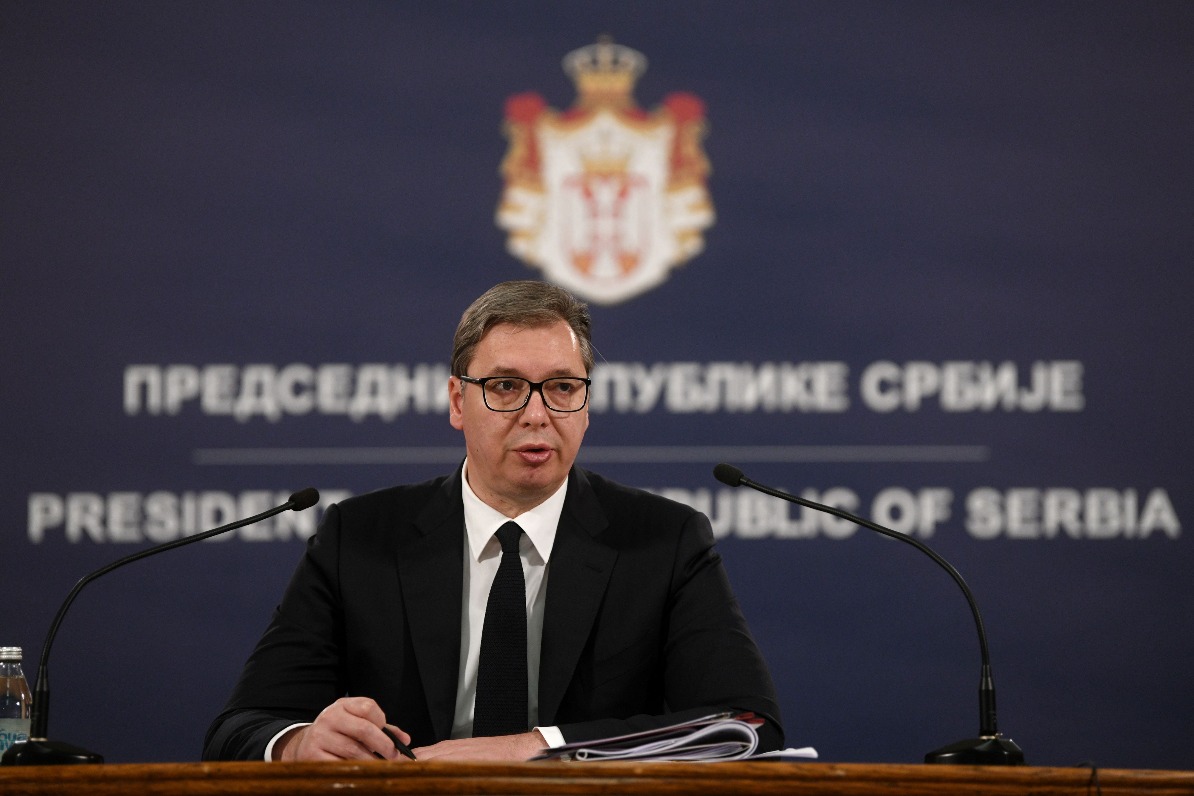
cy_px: 398
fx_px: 4975
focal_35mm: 150
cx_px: 597
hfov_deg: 13.7
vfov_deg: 9.1
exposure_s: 1/200
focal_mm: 150
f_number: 2.8
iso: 1600
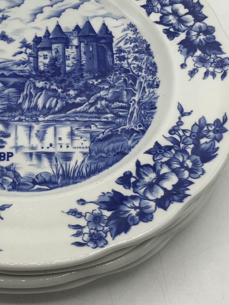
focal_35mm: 61
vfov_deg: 31.5
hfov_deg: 23.4
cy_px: 107
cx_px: 22
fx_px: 538
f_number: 1.8
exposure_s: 1/1053
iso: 20
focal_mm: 3.99
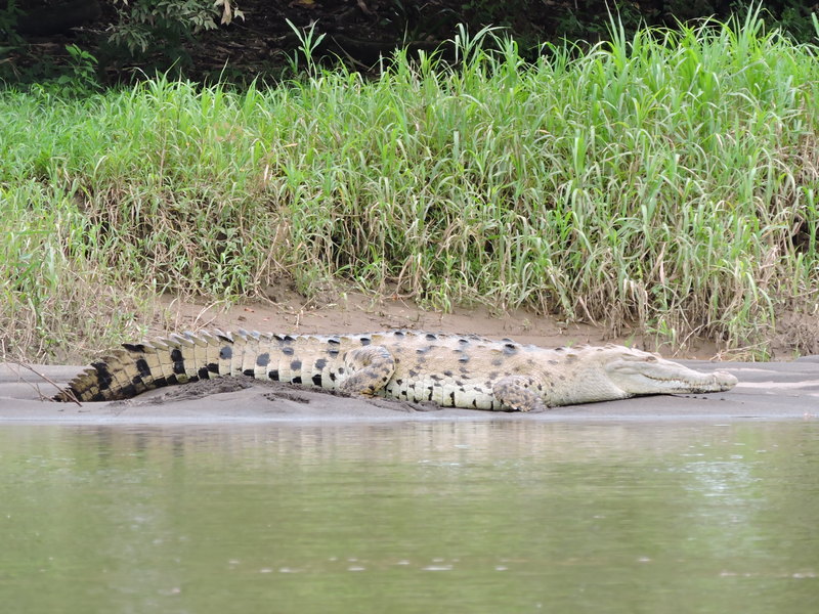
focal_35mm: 470
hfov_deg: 4.2
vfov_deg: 3.2
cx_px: 410
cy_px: 307
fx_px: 11120
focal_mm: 83.8
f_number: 4.9
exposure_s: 1/250
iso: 220
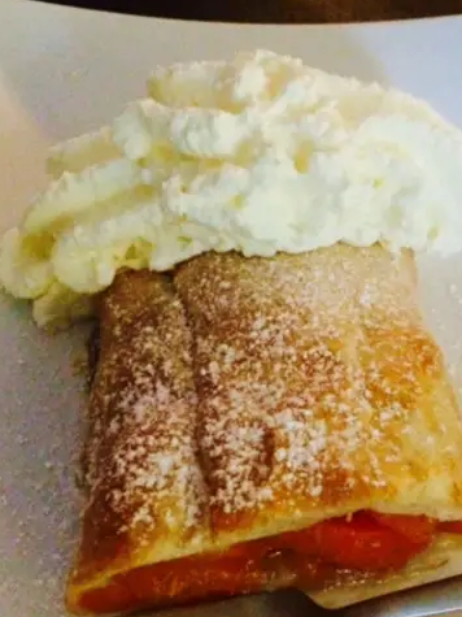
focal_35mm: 44
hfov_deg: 32.8
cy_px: 387
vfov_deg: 42.6
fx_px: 783
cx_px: 248
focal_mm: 4.15
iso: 640
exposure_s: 1/17
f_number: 2.2
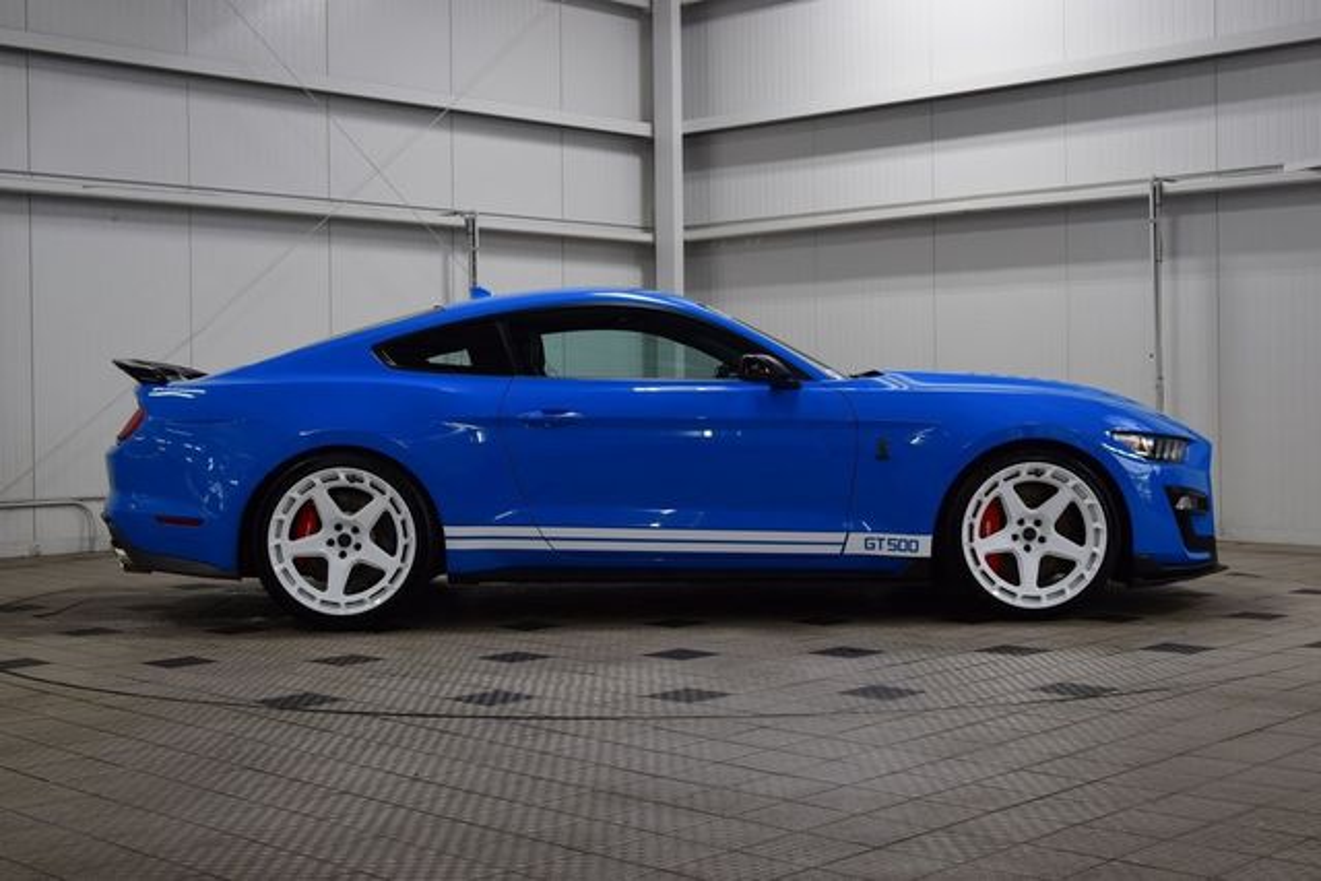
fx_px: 1762
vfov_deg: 28.1
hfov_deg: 41.1
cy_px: 440
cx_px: 660
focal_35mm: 48
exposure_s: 1/30
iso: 400
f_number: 7.1
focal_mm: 32
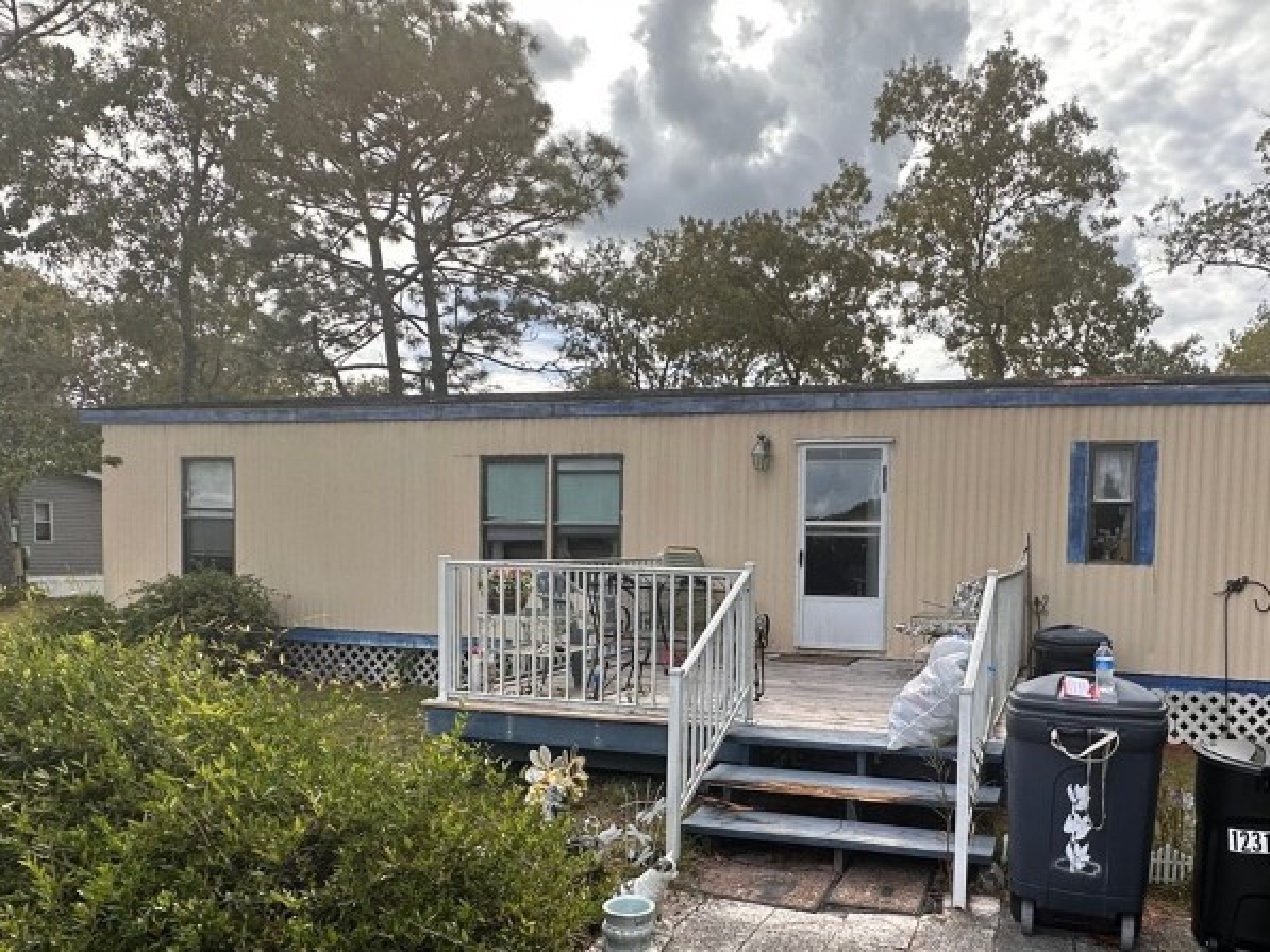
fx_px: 881
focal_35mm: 24
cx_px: 834
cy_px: 595
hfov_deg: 69.8
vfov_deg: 56.2
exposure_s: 1/812
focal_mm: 2.22
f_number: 2.2
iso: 40
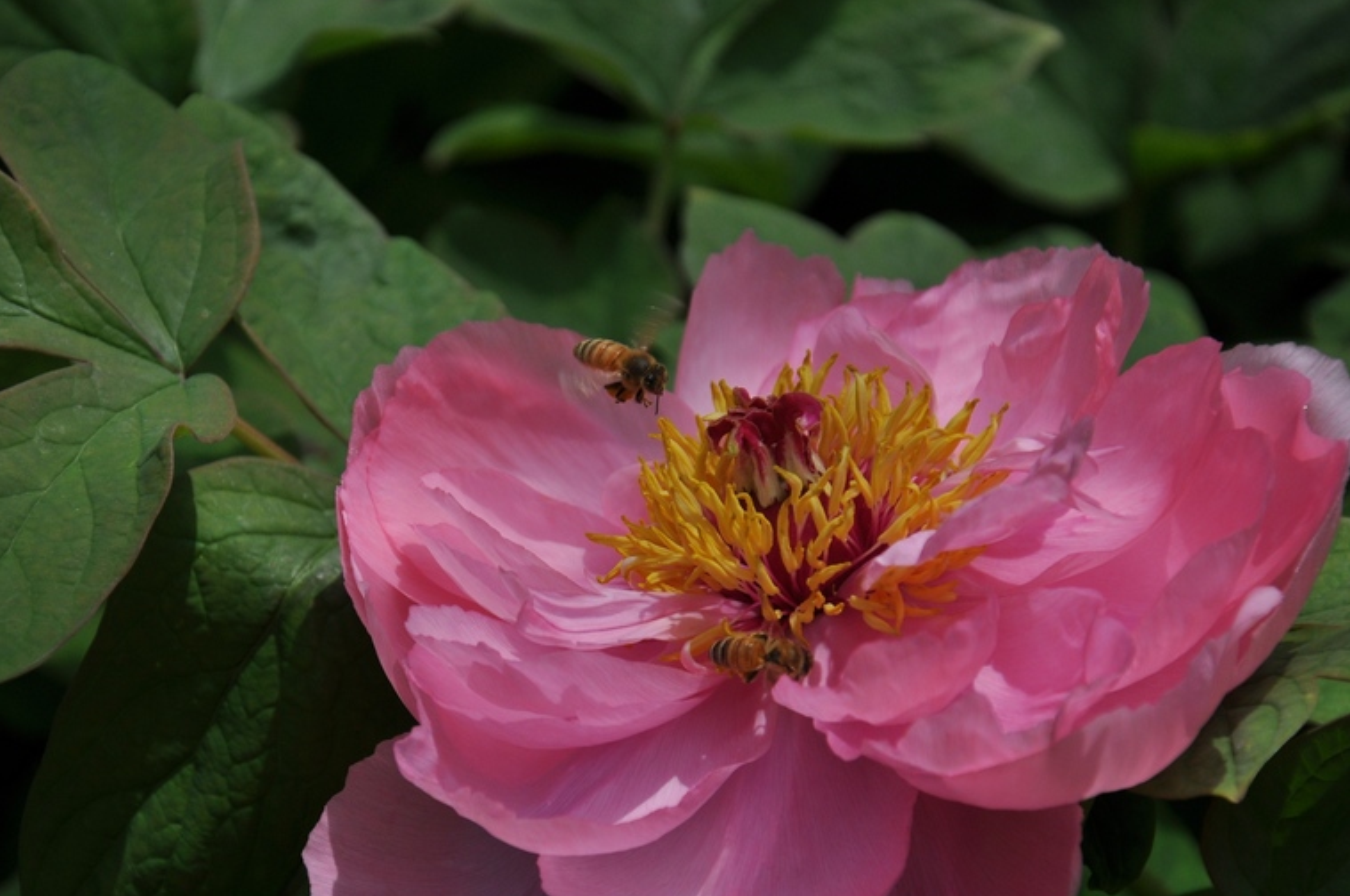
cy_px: 583
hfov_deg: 12.7
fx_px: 6067
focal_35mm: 162
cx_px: 583
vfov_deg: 8.4
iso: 200
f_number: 5.3
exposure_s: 1/2500
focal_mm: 80
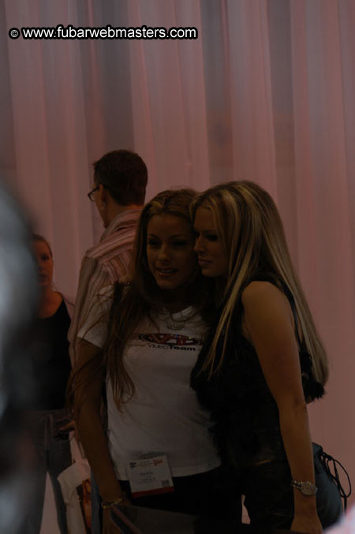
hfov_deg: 15.7
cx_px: 178
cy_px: 267
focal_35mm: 87
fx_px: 1289
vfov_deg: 23.4
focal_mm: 58
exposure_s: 1/60
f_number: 5
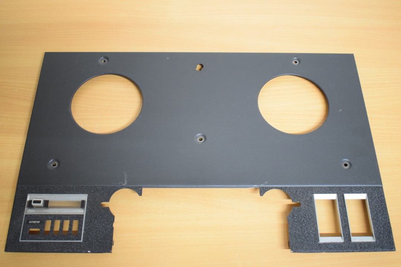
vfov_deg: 34.2
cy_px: 134
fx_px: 434
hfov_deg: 49.6
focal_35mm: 39
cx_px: 200
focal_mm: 26
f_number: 4
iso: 3200
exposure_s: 1/80
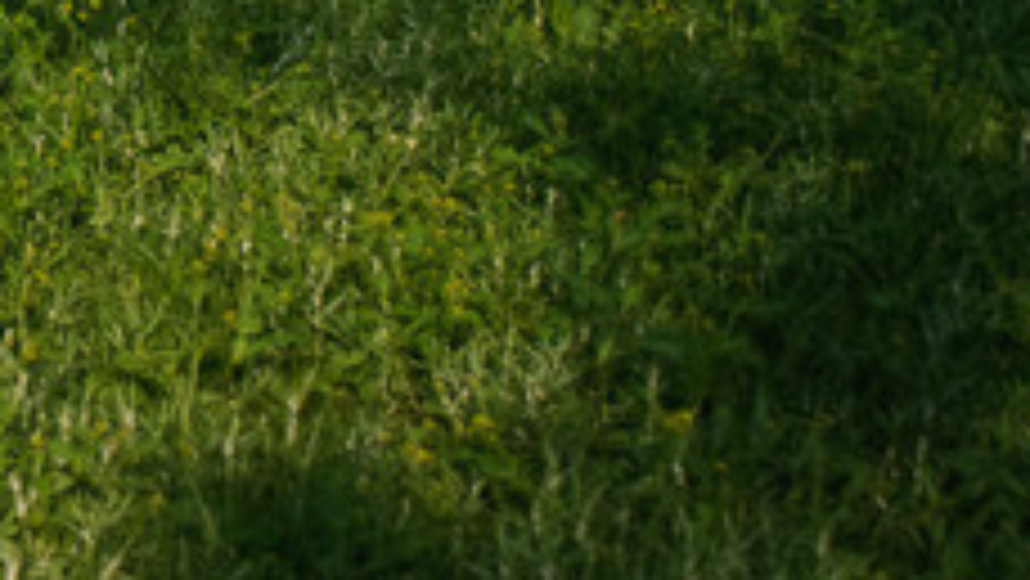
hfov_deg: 15.0
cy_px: -562
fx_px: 3606
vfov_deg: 8.7
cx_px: -522
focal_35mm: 132
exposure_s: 1/2500
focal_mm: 24
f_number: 2.8
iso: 100
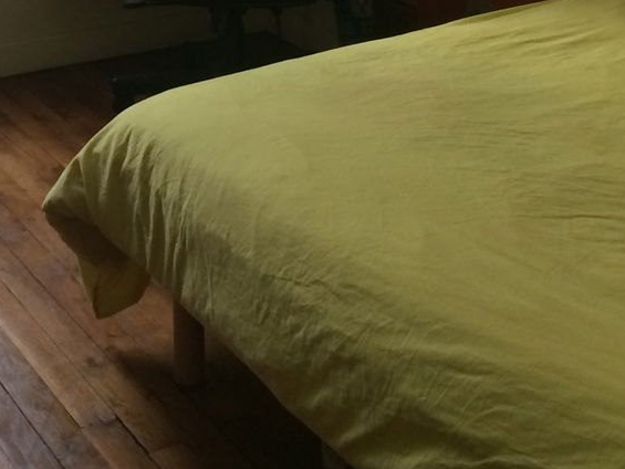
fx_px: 1535
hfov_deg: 22.8
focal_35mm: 85
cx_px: 145
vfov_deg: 16.4
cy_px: -149
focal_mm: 4.12
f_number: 2.2
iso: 125
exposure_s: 1/33
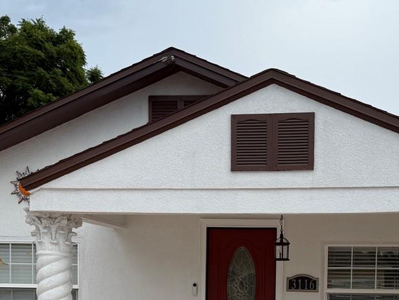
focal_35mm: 62
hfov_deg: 31.0
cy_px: 333
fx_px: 715
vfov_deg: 22.3
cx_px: 258
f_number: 1.78
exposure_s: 1/4673
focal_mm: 6.76
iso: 80
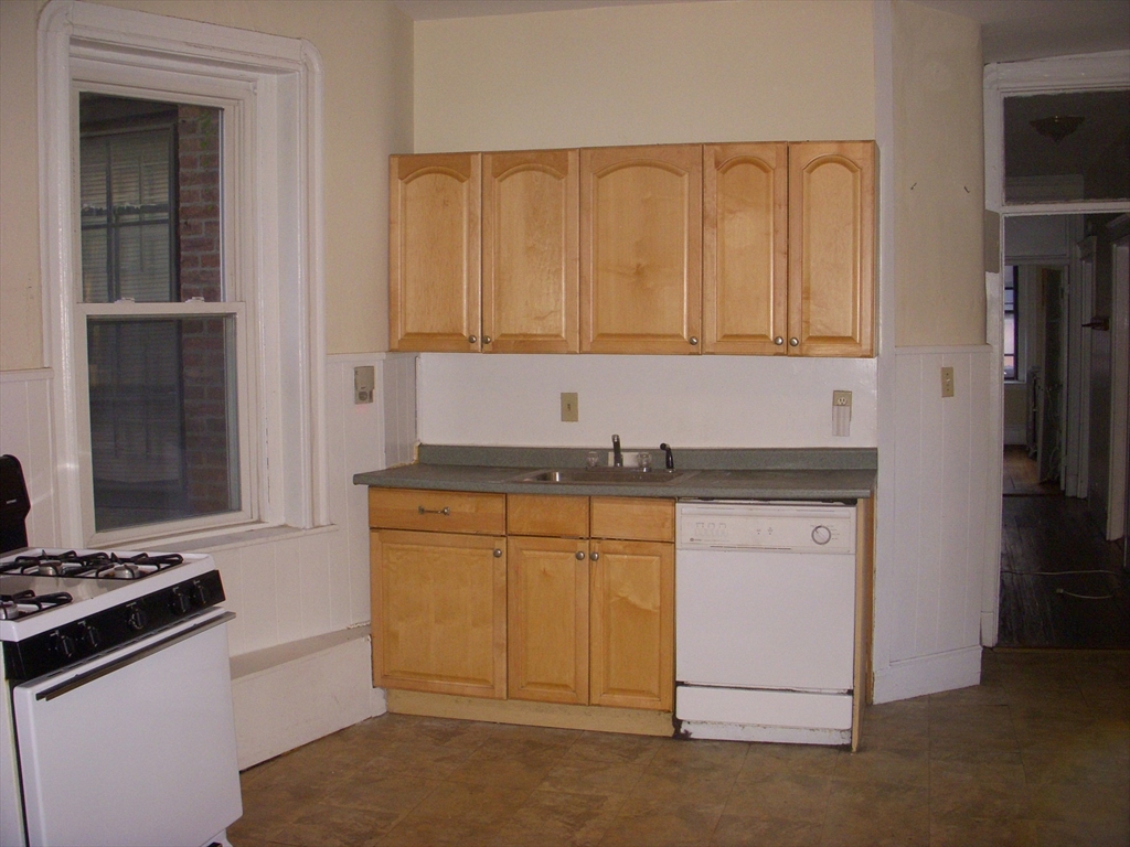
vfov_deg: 37.7
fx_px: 1240
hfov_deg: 49.0
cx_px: 565
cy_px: 424
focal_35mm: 38
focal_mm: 6.3
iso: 320
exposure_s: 1/100
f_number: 3.3
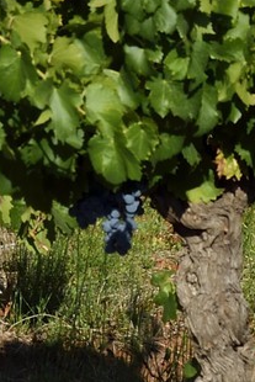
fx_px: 3396
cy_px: -283
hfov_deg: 4.3
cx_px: -240
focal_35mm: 320
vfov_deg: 6.3
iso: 200
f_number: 16
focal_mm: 62
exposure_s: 1/160
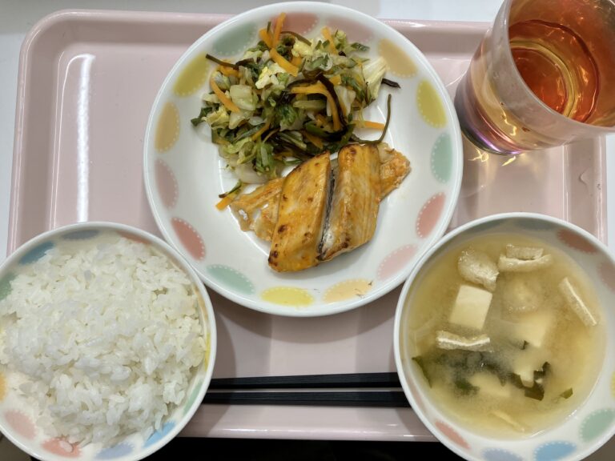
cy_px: 230
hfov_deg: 63.4
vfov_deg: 49.7
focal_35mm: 28
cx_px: 308
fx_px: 497
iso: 64
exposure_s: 1/121
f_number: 1.8
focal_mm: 3.99
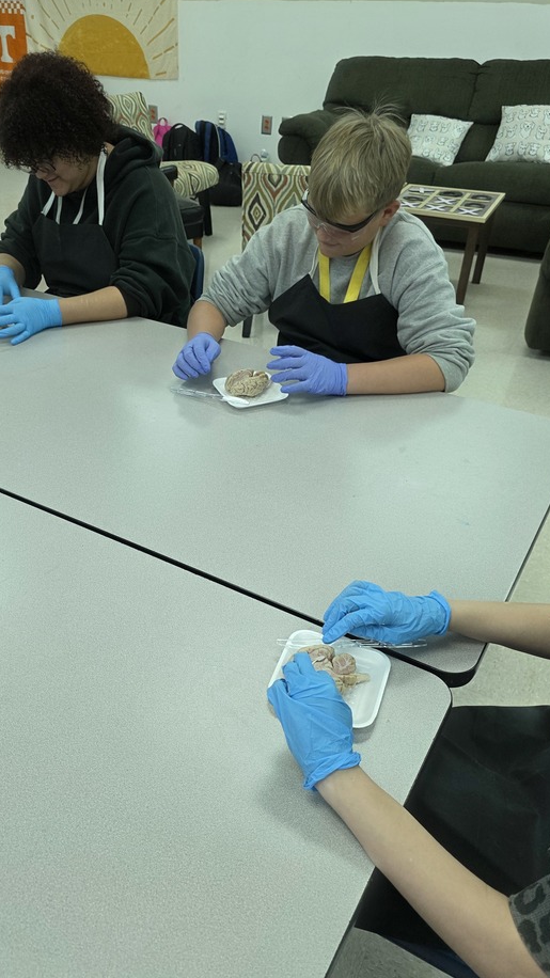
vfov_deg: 67.9
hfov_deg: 41.0
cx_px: 188
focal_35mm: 28
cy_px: 517
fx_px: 726
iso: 320
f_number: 1.7
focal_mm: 6.3
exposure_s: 1/120
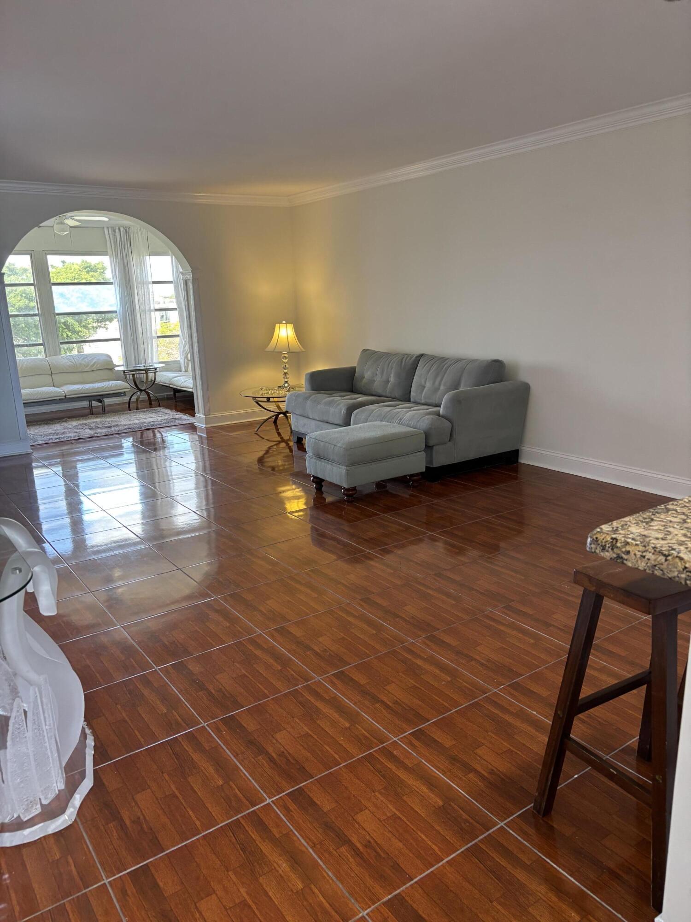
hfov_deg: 53.1
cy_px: 461
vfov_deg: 67.3
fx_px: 692
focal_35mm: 26
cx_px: 346
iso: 160
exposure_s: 1/60
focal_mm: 5.96
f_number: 1.6
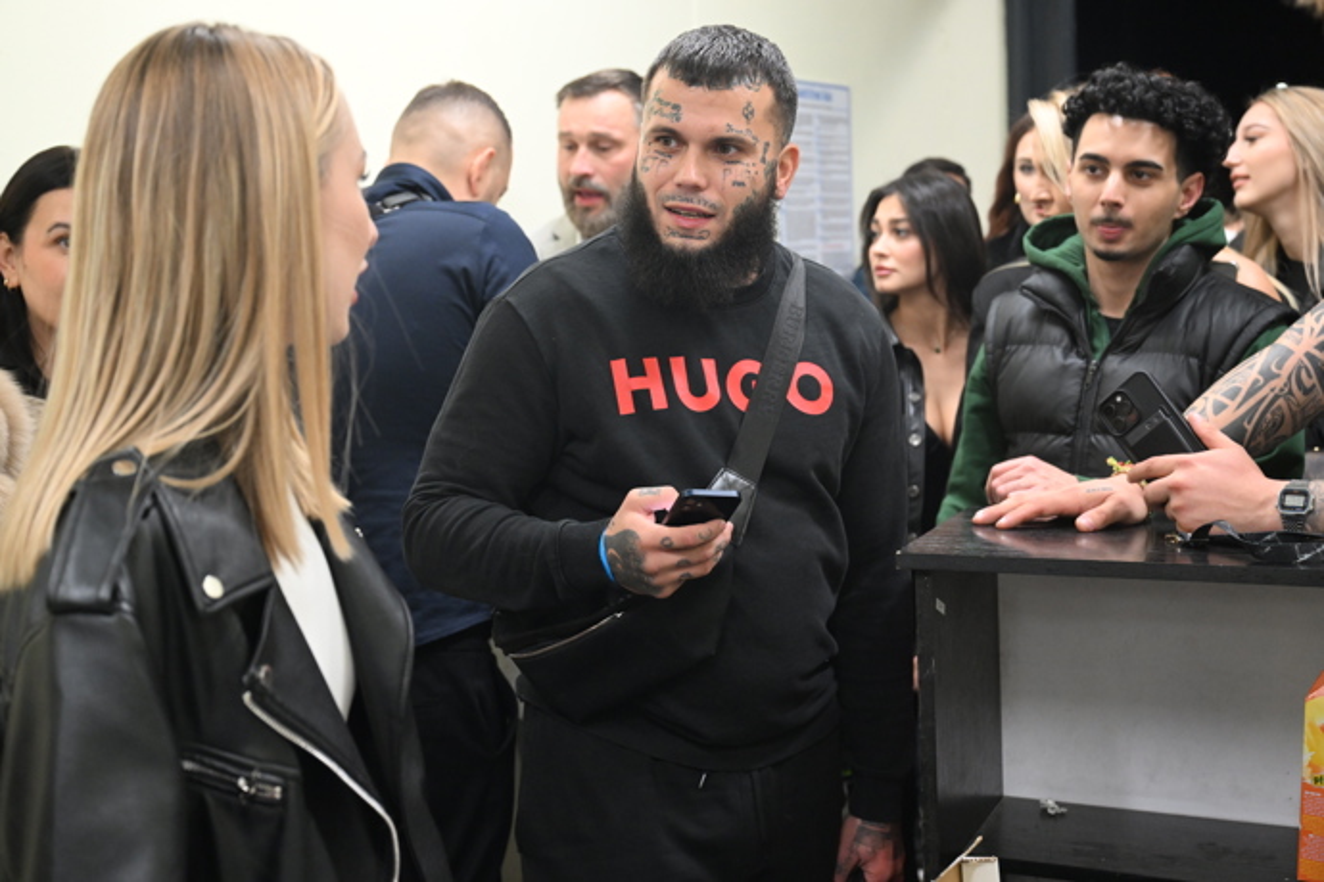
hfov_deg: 38.2
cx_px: 662
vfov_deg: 26.0
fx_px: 1912
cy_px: 441
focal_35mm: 52
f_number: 4.5
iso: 4000
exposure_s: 1/200
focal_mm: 52
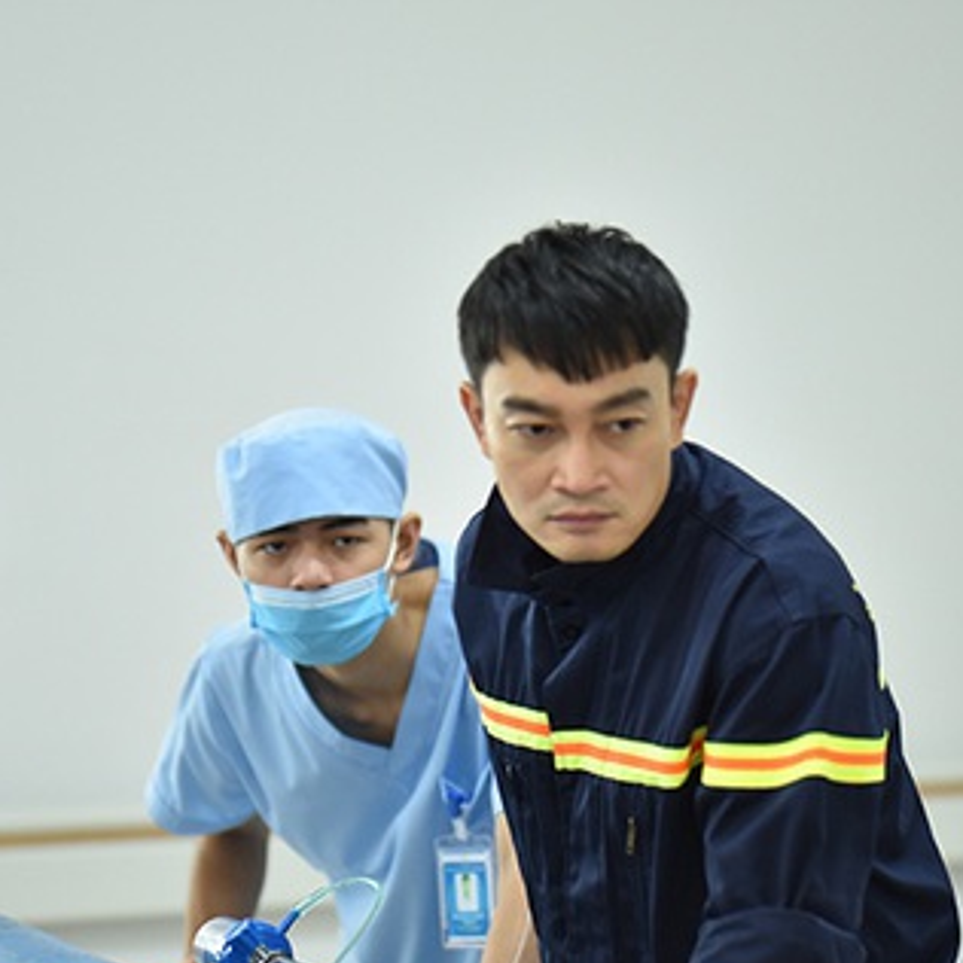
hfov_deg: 12.3
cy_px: 558
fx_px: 4469
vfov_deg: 12.3
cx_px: 549
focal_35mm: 142
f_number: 2
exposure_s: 1/125
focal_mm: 85
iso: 640
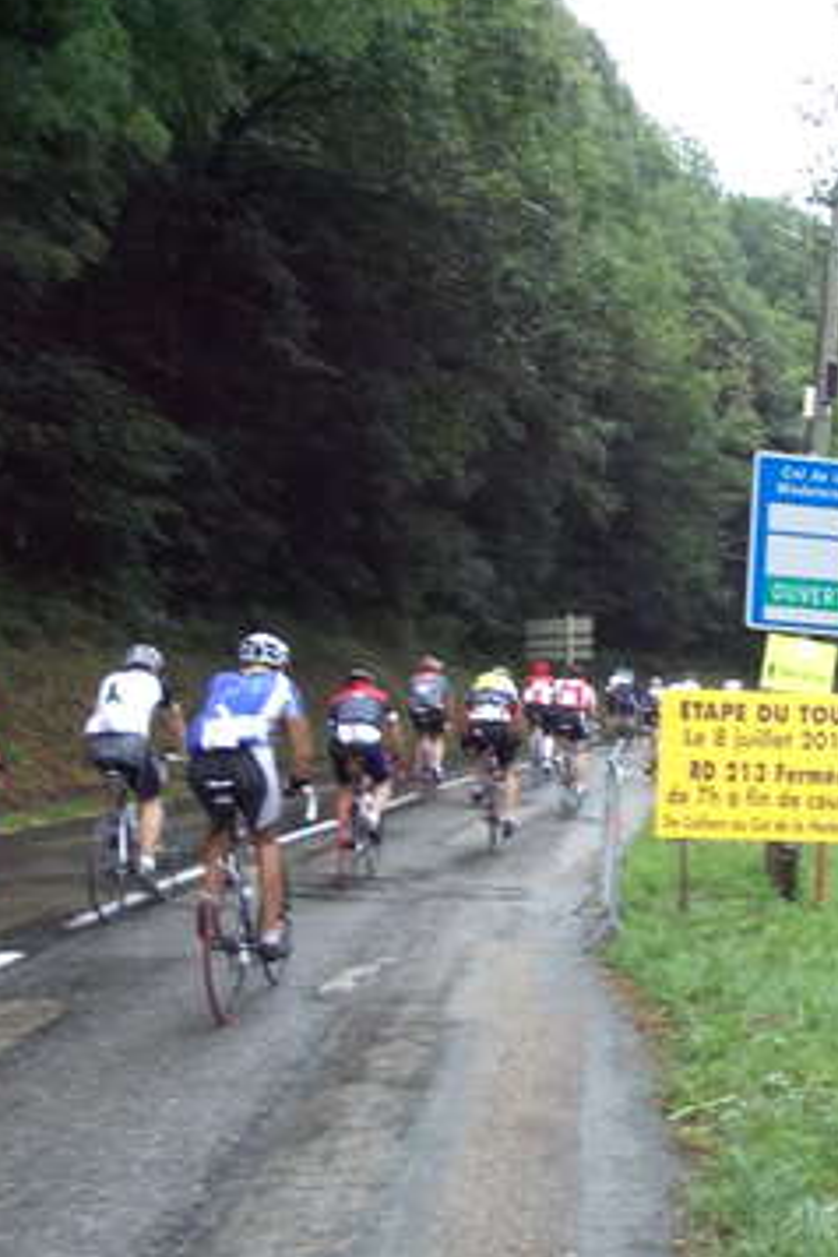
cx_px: 789
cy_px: 651
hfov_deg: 26.4
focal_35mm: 49
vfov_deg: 40.3
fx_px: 1711
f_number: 2.7
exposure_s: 1/160
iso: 200
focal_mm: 4
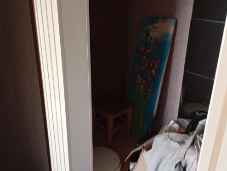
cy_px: 76
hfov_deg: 53.9
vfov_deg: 41.8
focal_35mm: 34
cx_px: 113
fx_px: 223
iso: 681
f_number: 1.8
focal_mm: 3.98
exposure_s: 1/25
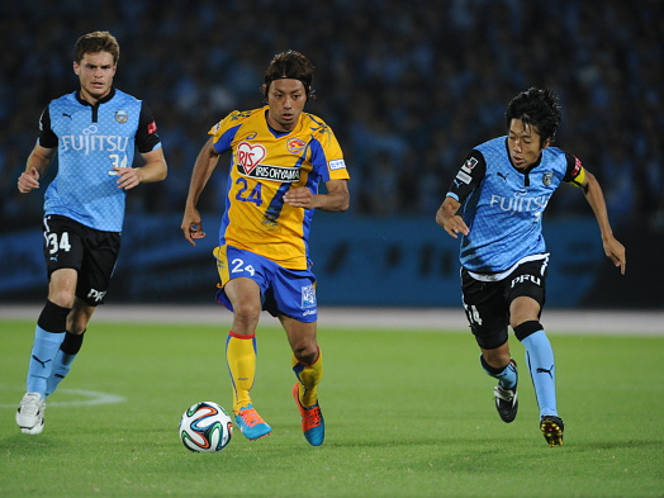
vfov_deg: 2.3
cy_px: 249
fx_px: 12545
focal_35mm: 654
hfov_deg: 3.0
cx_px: 295
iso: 5000
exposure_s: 1/1000
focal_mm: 600
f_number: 5.6
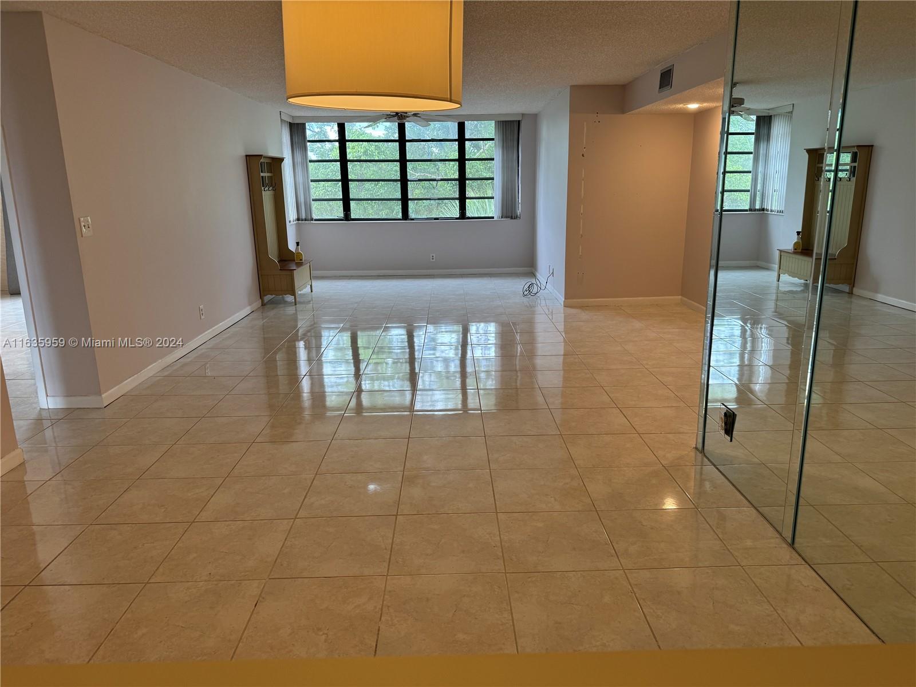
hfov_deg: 71.6
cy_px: 344
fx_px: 635
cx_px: 458
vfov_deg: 56.8
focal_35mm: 24
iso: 80
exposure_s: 1/63
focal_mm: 6.76
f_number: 1.78
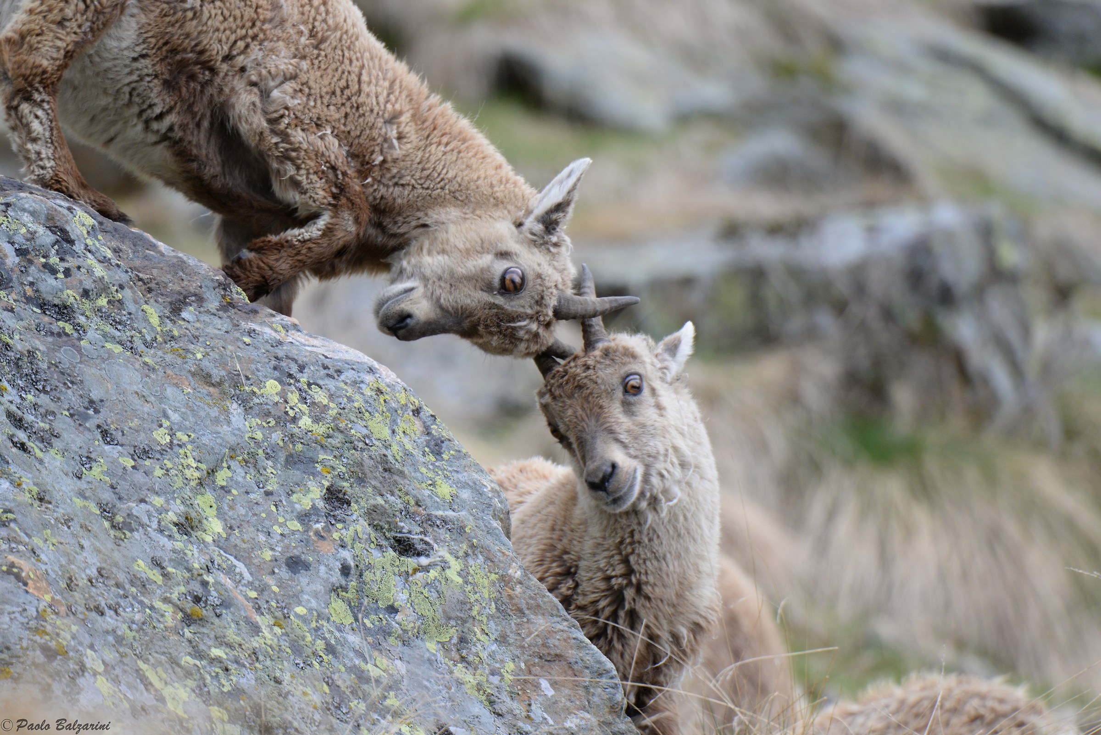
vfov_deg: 2.5
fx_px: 16826
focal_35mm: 550
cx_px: 550
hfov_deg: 3.7
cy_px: 368
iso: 1250
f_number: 8
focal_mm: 550
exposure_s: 1/640
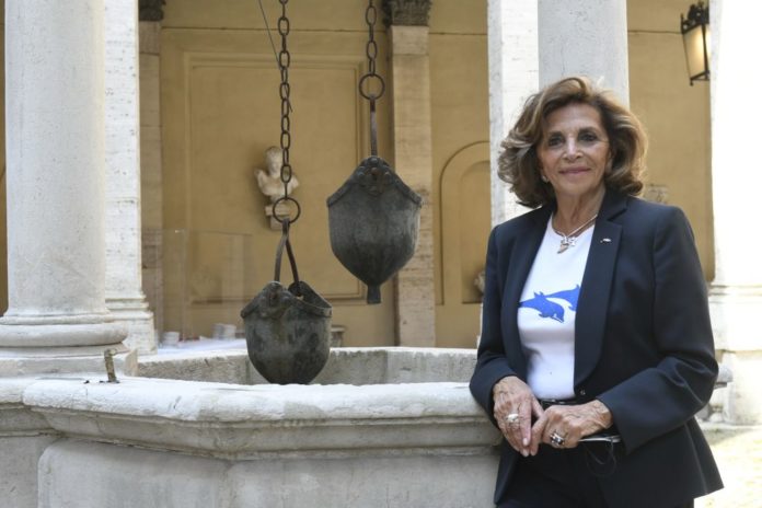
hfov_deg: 37.9
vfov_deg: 25.8
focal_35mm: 52
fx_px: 1111
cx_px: 381
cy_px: 254
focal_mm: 35
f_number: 5
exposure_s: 1/200
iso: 400
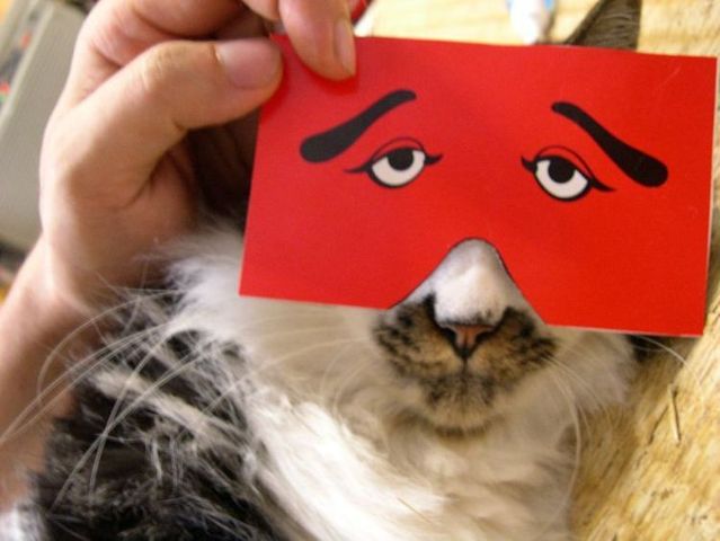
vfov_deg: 37.8
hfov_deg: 49.0
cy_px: 270
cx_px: 360
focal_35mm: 38
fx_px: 791
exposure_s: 1/5.3
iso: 400
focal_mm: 8
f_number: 2.8
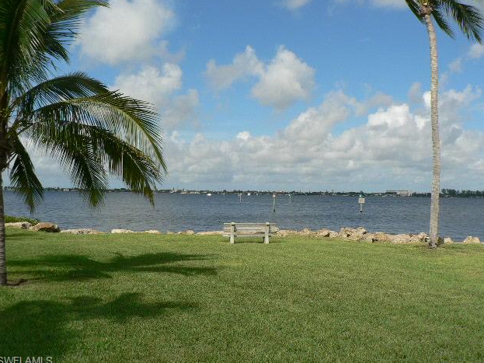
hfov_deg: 50.1
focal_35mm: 37
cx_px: 244
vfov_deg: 38.7
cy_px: 182
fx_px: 517
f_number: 5.6
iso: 80
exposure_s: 1/500
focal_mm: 6
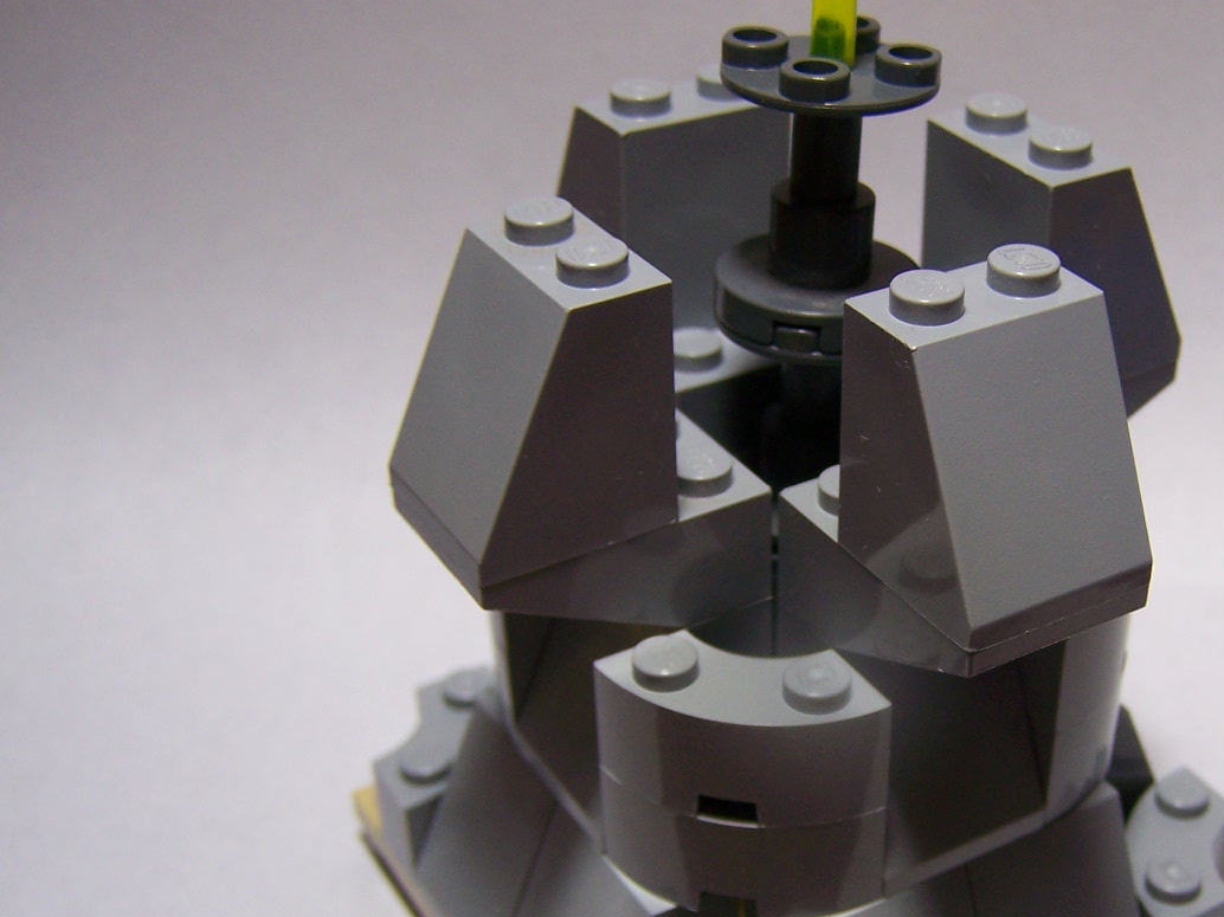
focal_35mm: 55
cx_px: 848
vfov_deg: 26.4
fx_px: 1944
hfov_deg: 34.5
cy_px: 629
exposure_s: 1/60
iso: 80
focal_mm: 6.3
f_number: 2.8
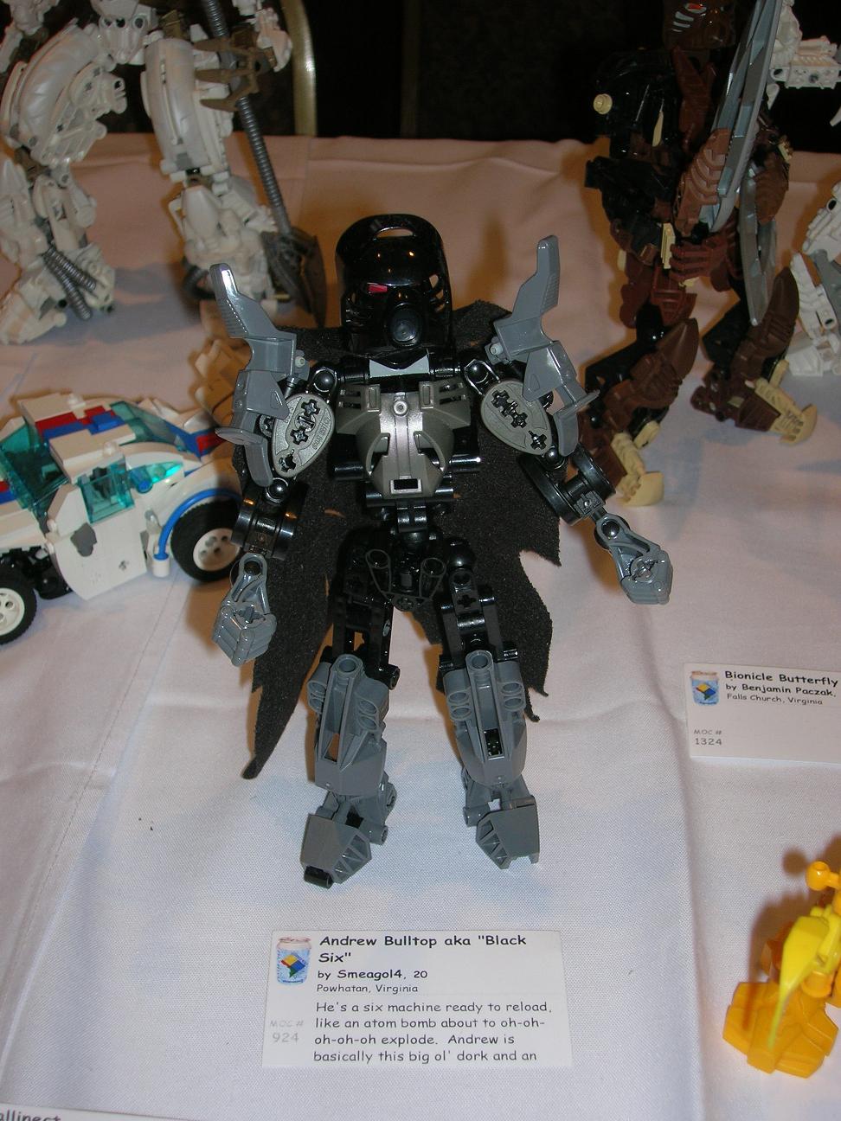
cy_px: 560
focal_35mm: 46
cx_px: 420
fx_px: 1490
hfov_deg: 31.5
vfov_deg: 41.2
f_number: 3.2
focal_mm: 7.7
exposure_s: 1/60.1
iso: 50
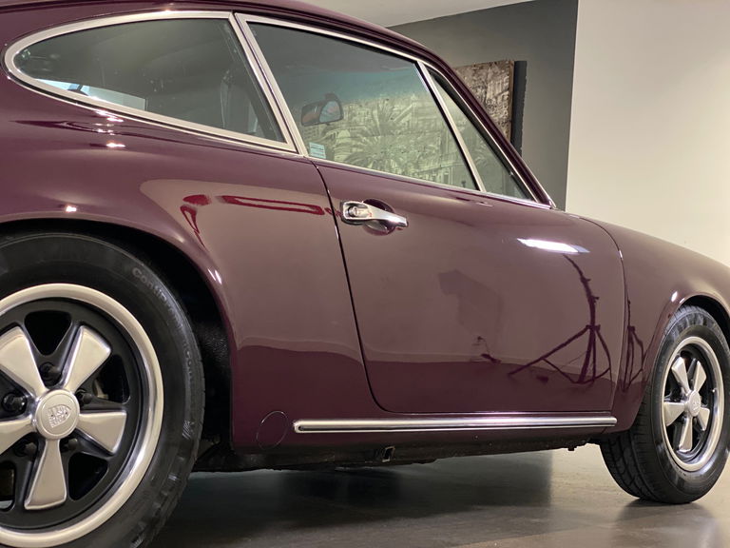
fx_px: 1097
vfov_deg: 28.0
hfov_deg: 36.8
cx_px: 365
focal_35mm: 52
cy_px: 274
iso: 500
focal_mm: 6
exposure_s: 1/22
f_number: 2
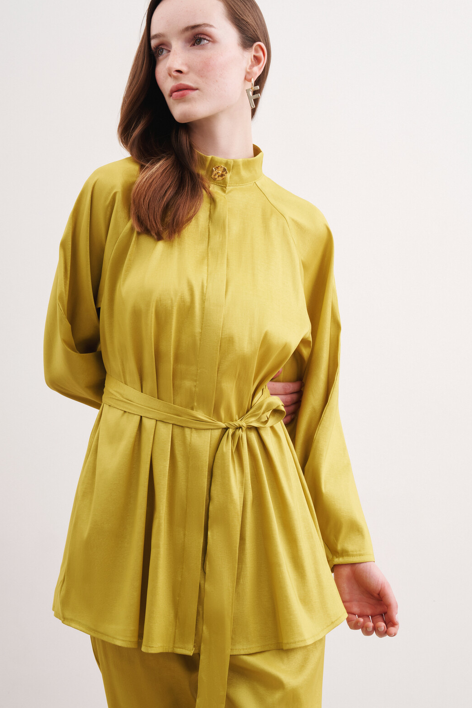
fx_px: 1317
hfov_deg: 20.3
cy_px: 344
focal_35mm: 67
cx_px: 202
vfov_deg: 30.1
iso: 400
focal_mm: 58
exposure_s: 1/160
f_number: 11
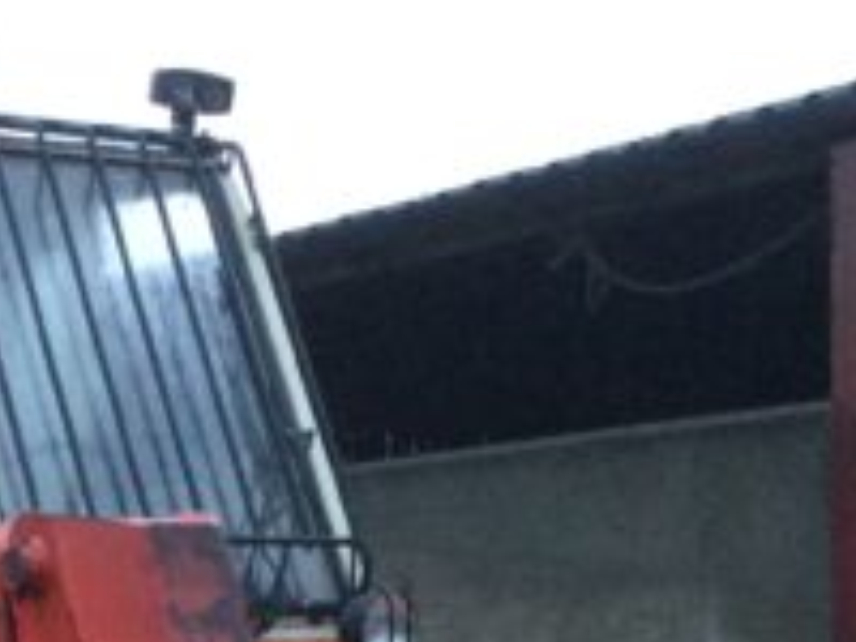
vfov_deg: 14.2
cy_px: 873
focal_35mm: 99
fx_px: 2448
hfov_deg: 19.2
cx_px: -26
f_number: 2.4
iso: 200
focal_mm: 3.3
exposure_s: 1/25
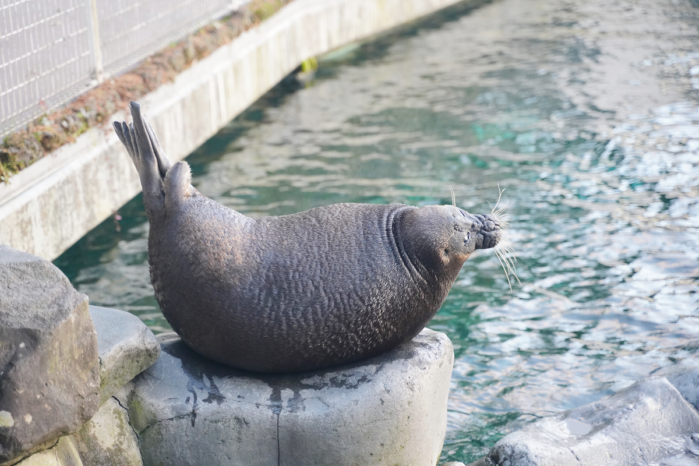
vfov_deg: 18.2
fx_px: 1456
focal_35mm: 75
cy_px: 233
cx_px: 350
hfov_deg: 27.0
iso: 3200
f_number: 2.8
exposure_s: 1/160
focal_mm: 75
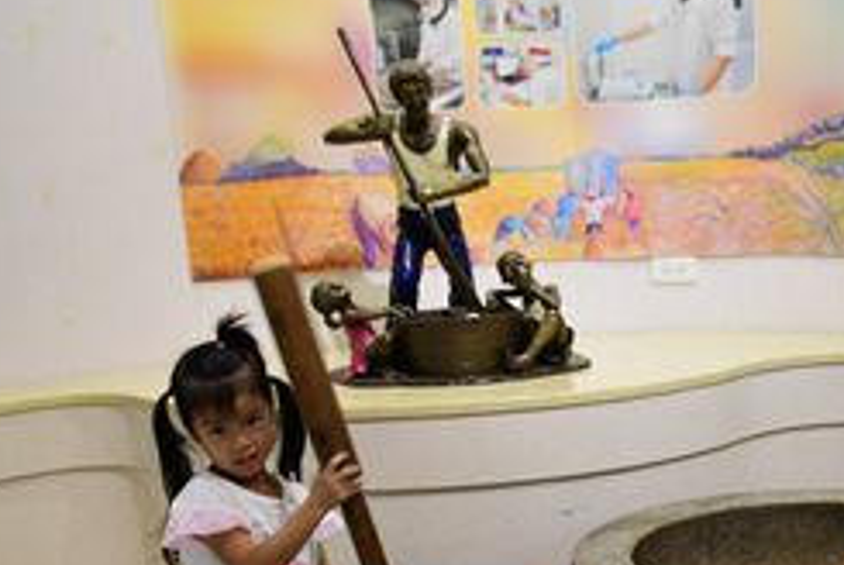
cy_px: 520
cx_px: 641
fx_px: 1291
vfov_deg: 23.9
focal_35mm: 55
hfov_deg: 35.3
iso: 1400
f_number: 5.6
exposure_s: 1/30
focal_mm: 18
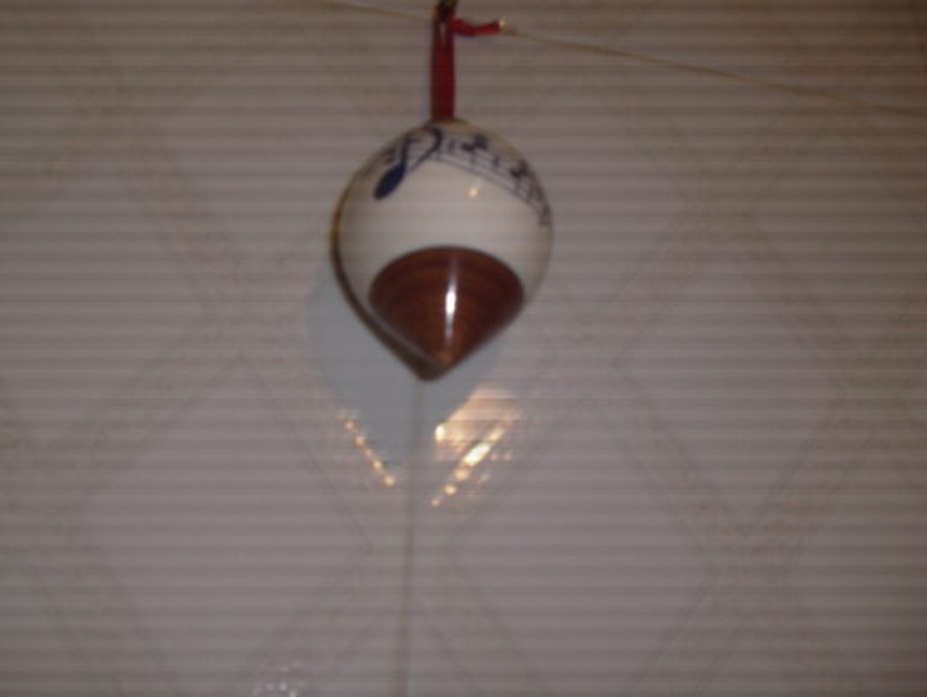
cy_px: 348
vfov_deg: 37.8
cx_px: 464
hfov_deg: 48.9
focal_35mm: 38
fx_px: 1019
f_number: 8
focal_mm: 6.2
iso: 64
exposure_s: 1/30
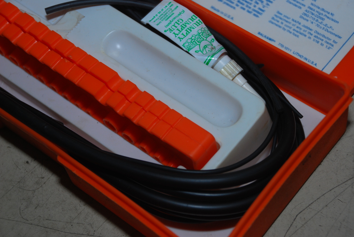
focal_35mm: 93
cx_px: 177
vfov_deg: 14.7
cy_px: 118
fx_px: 916
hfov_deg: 21.9
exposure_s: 1/60
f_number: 5.3
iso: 200
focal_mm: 62
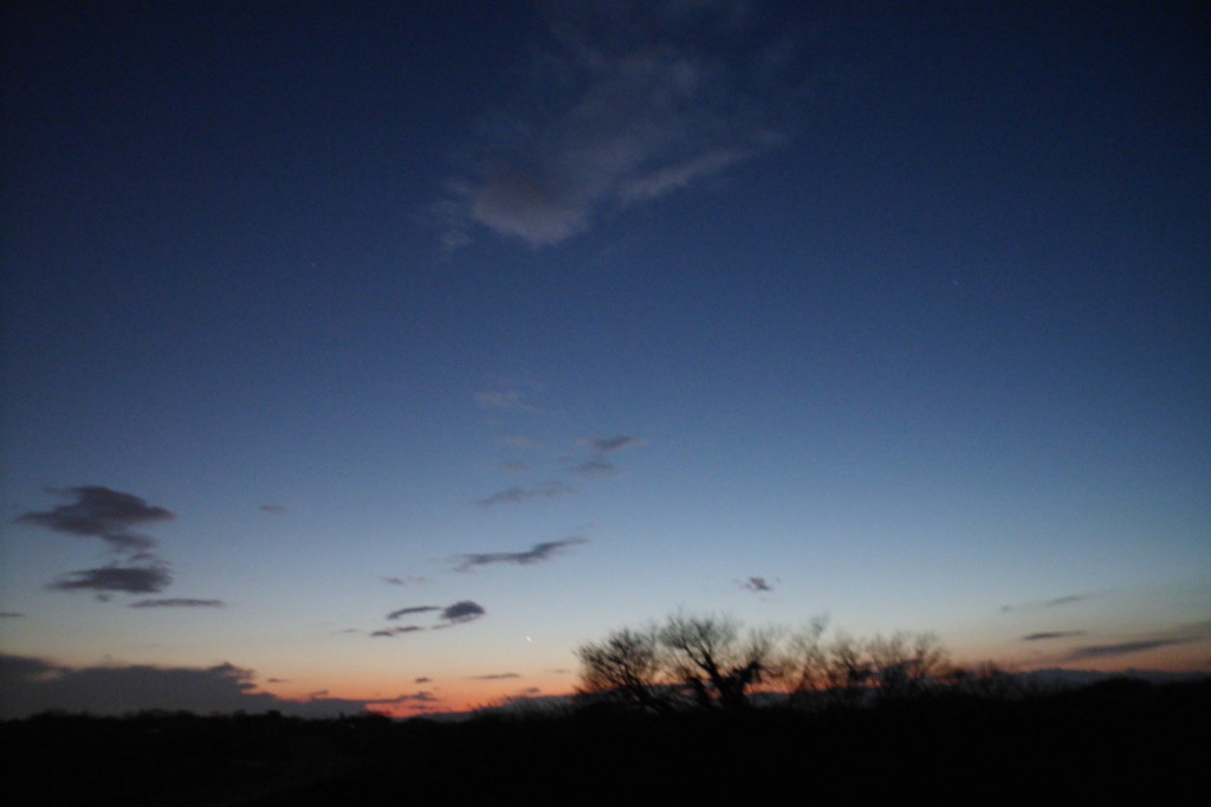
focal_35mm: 28
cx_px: 606
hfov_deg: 65.5
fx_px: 942
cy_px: 404
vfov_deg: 46.4
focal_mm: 5
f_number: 3.3
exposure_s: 1
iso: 400
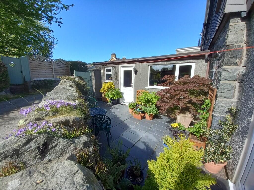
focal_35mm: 13
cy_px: 95
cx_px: 127
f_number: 2.2
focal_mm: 1.13
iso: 40
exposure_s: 1/359
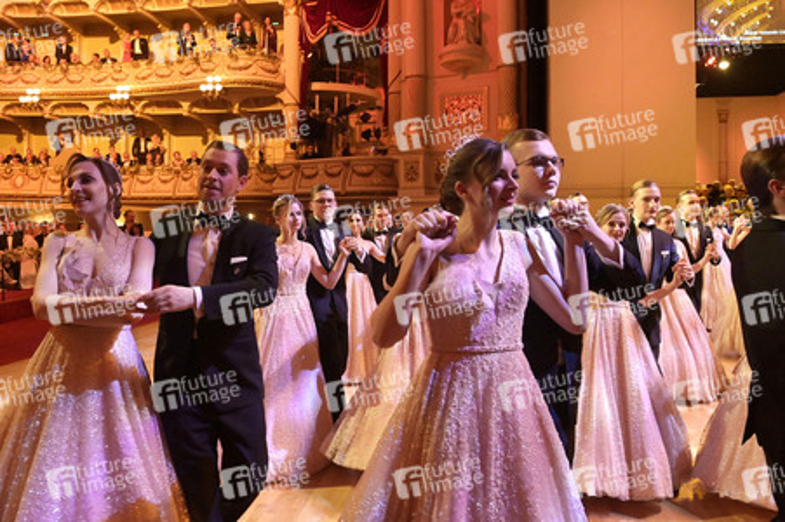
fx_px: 523
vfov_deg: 53.1
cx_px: 392
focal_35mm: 24
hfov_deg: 73.8
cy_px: 261
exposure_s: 1/160
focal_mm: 24
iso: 10000
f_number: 5
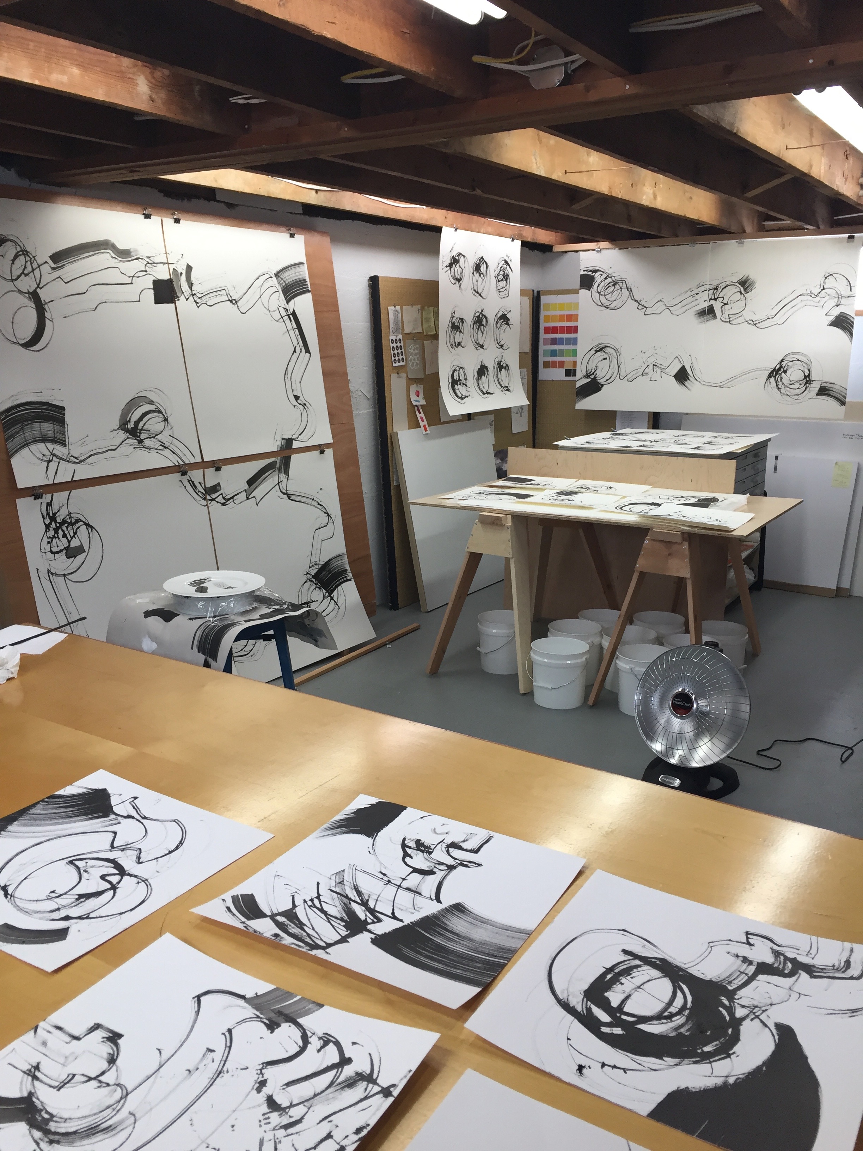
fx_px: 964
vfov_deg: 61.7
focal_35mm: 29
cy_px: 576
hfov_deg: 48.2
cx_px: 432
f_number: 2.2
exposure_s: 1/40
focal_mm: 4.15
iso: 32
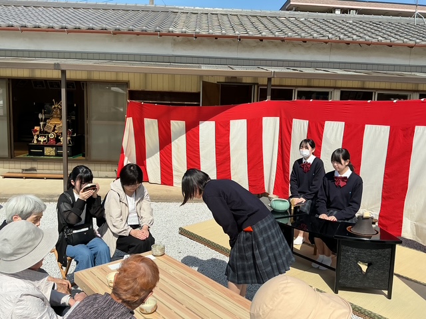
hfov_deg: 61.7
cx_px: 213
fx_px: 357
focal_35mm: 29
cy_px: 160
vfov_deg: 48.2
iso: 25
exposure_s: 1/2320
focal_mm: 3
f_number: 1.8
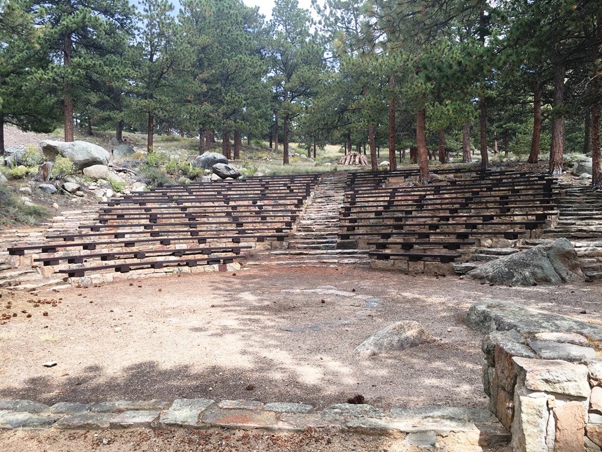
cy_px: 226
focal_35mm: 29
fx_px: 504
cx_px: 301
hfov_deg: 61.7
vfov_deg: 48.2
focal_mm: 4.15
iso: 25
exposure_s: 1/342
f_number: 2.2
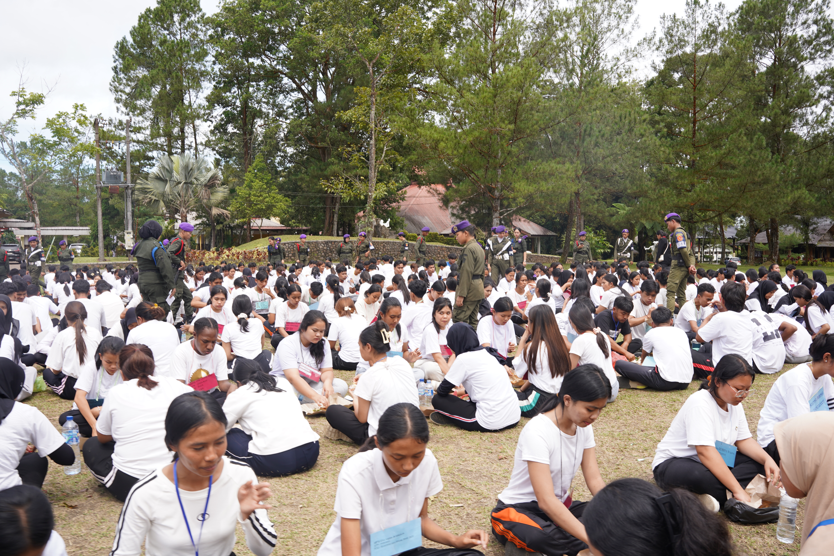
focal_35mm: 28
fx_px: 649
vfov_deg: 46.4
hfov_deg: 65.5
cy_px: 278
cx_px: 417
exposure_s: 1/160
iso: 200
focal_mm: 28
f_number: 9
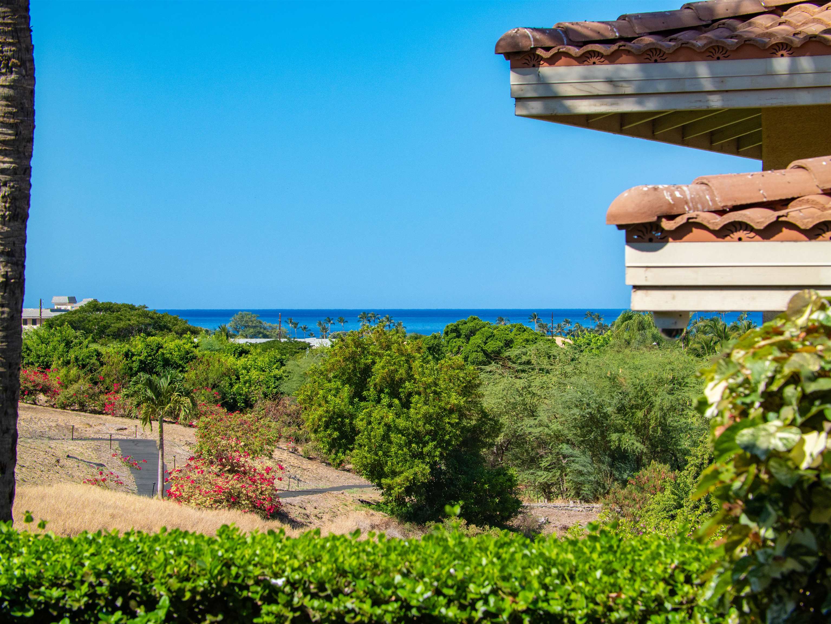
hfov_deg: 14.7
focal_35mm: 134
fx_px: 3218
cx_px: 416
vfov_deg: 11.1
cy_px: 312
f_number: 8
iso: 400
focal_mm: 67
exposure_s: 1/250
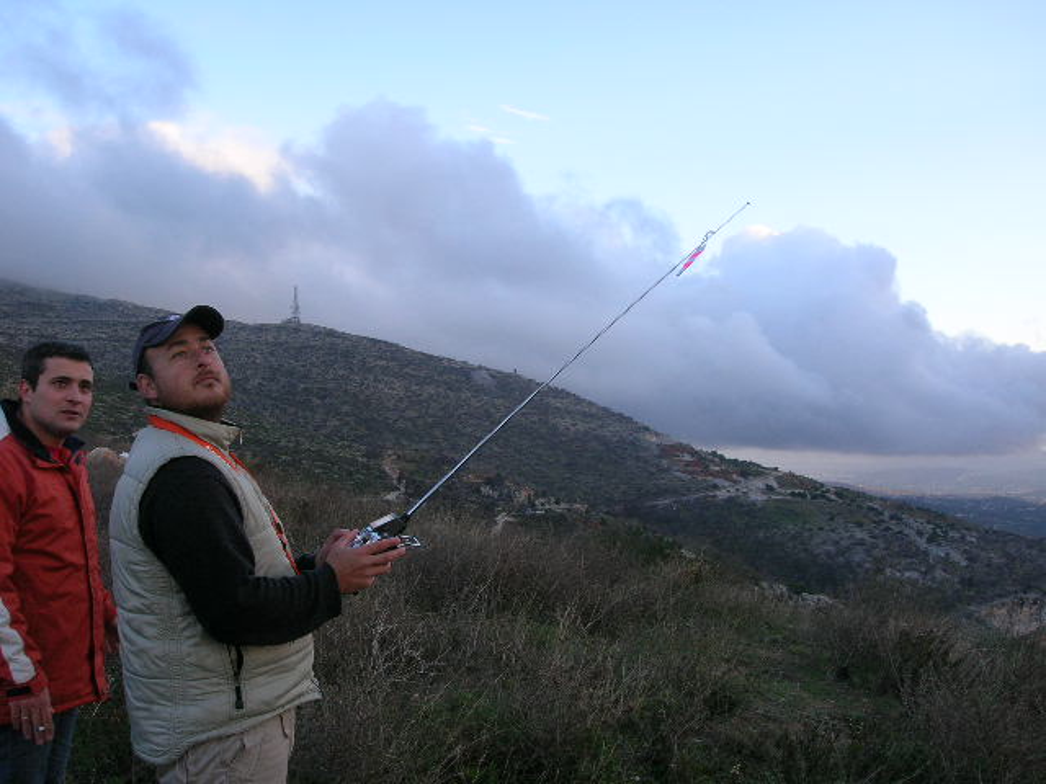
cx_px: 523
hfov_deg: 54.0
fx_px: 1027
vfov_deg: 41.8
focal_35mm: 34
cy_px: 392
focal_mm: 5.7
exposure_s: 1/76.8
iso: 50
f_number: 4.9
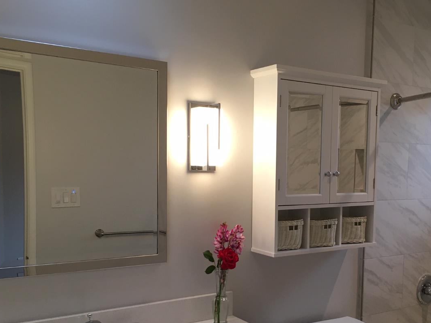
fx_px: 511
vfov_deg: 34.8
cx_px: 275
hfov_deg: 45.3
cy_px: 215
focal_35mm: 41
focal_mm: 4.15
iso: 40
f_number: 2.2
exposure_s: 1/30
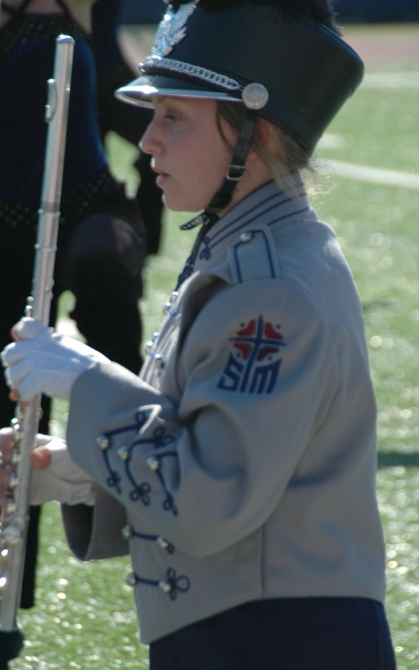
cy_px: 352
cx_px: 210
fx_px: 6341
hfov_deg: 3.8
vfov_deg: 6.1
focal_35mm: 347
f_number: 6.3
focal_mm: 200
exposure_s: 1/640
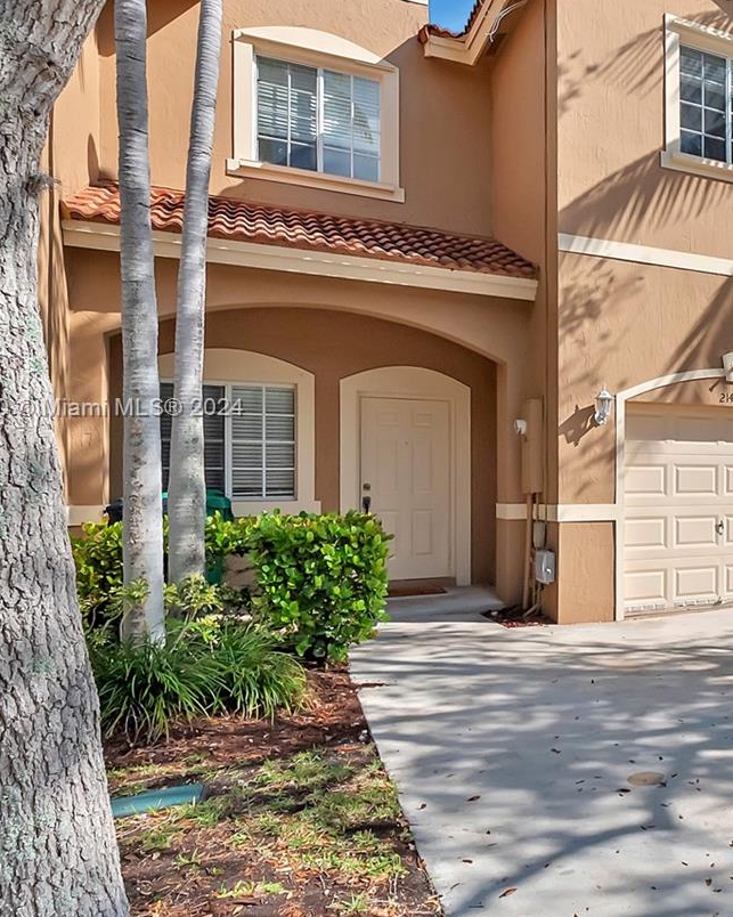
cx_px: 791
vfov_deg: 62.1
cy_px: 409
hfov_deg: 41.8
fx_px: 759
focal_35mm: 28
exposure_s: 1/800
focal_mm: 10
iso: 200
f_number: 8
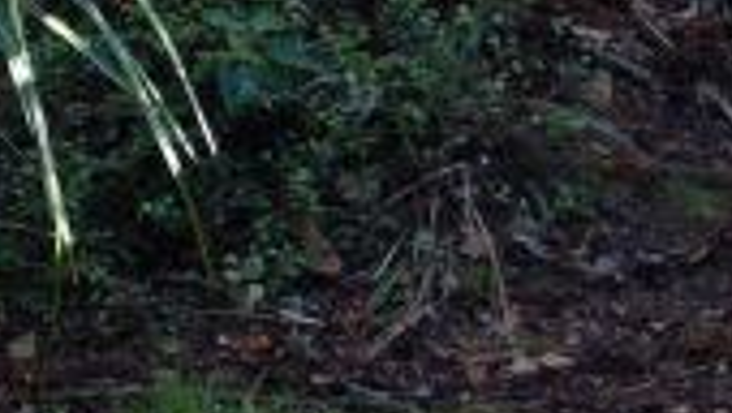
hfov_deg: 11.9
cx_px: 754
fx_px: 3478
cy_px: -439
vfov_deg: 6.6
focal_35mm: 179
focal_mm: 4.28
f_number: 2.4
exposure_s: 1/24
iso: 80
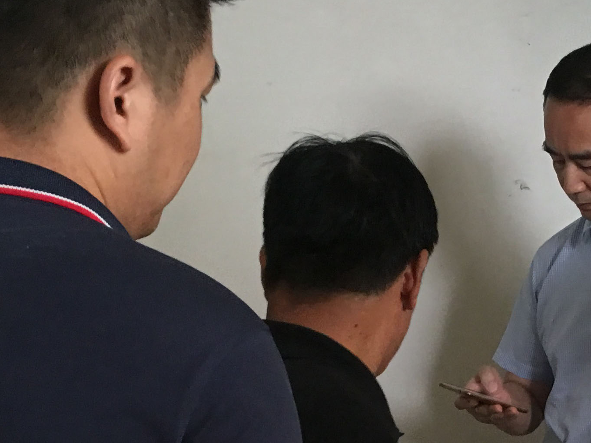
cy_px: 544
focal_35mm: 86
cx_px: 458
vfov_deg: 16.4
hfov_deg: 22.5
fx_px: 1468
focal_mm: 4.15
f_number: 2.2
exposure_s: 1/17
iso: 80
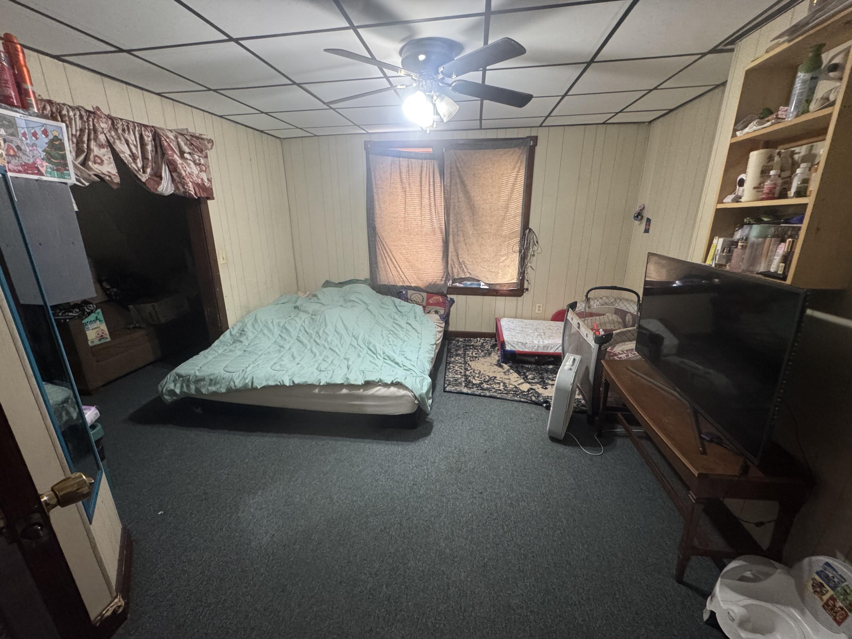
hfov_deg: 102.1
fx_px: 345
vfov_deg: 85.7
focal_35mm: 14
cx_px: 426
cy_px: 320
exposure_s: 1/60
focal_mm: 2.22
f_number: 2.2
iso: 640
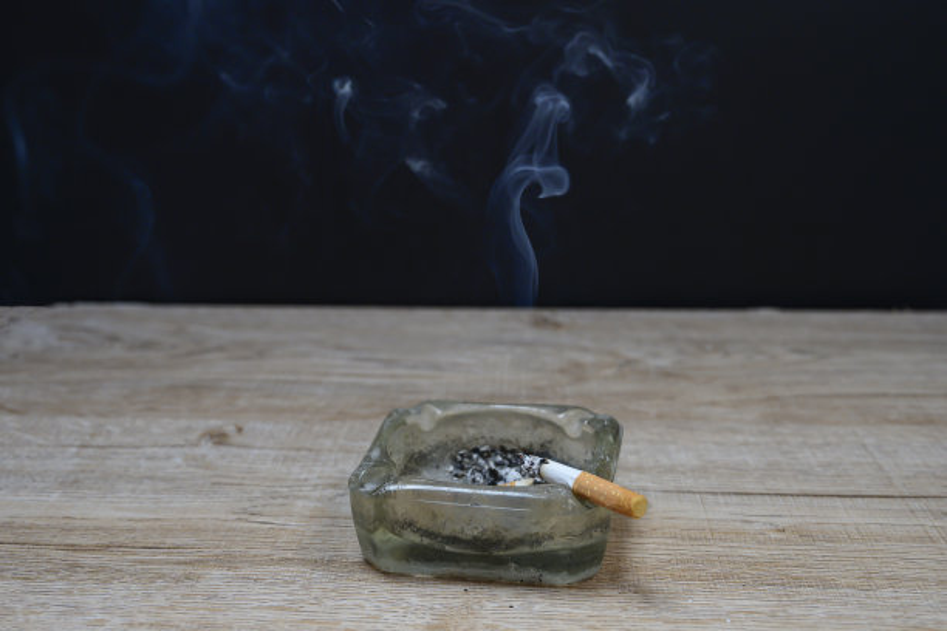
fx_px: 1000
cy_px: 316
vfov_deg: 35.1
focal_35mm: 38
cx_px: 474
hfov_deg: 50.7
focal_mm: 38
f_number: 5.6
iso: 1250
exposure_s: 1/400
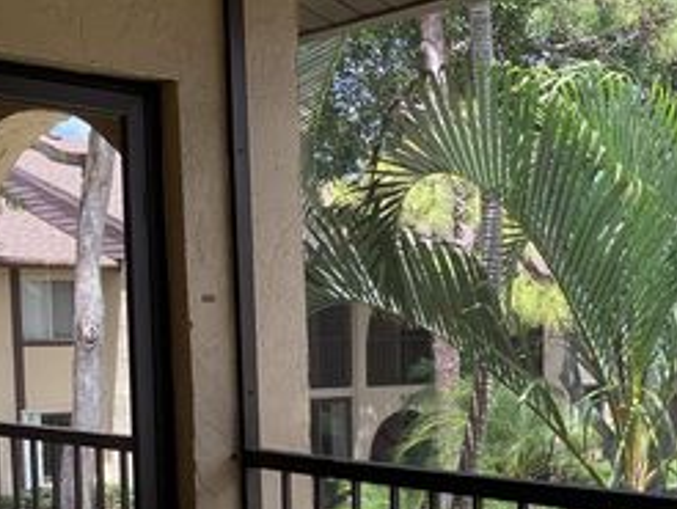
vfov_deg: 22.7
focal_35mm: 63
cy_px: 466
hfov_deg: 30.0
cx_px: 537
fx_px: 1233
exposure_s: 1/214
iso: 25
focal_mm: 3.3
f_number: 2.4
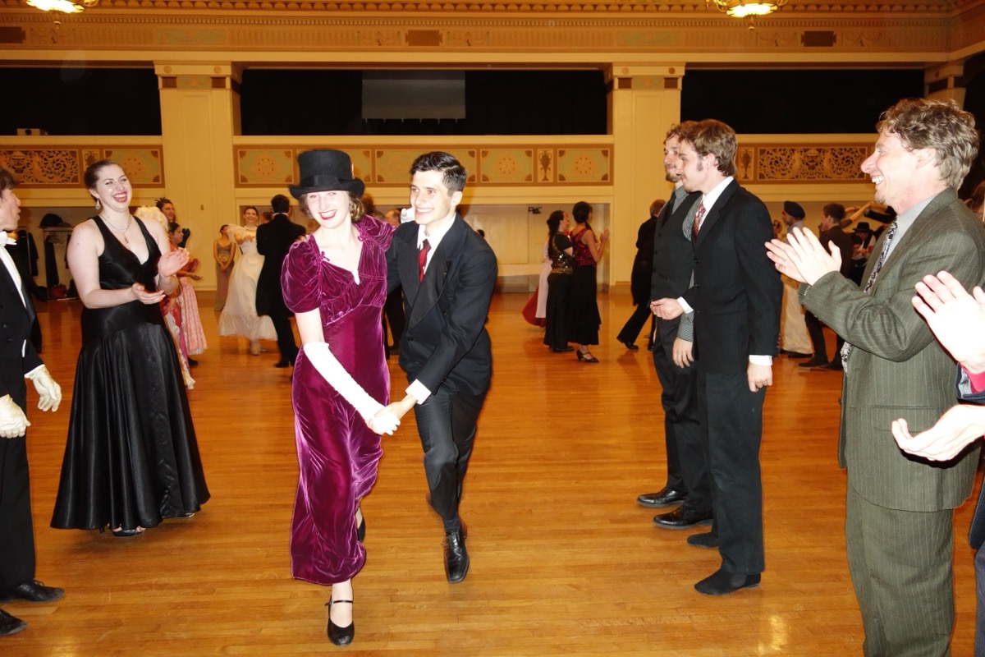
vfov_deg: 46.4
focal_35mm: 28
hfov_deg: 65.5
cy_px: 328
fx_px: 766
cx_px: 492
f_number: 1.8
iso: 500
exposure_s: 1/80
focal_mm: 10.4
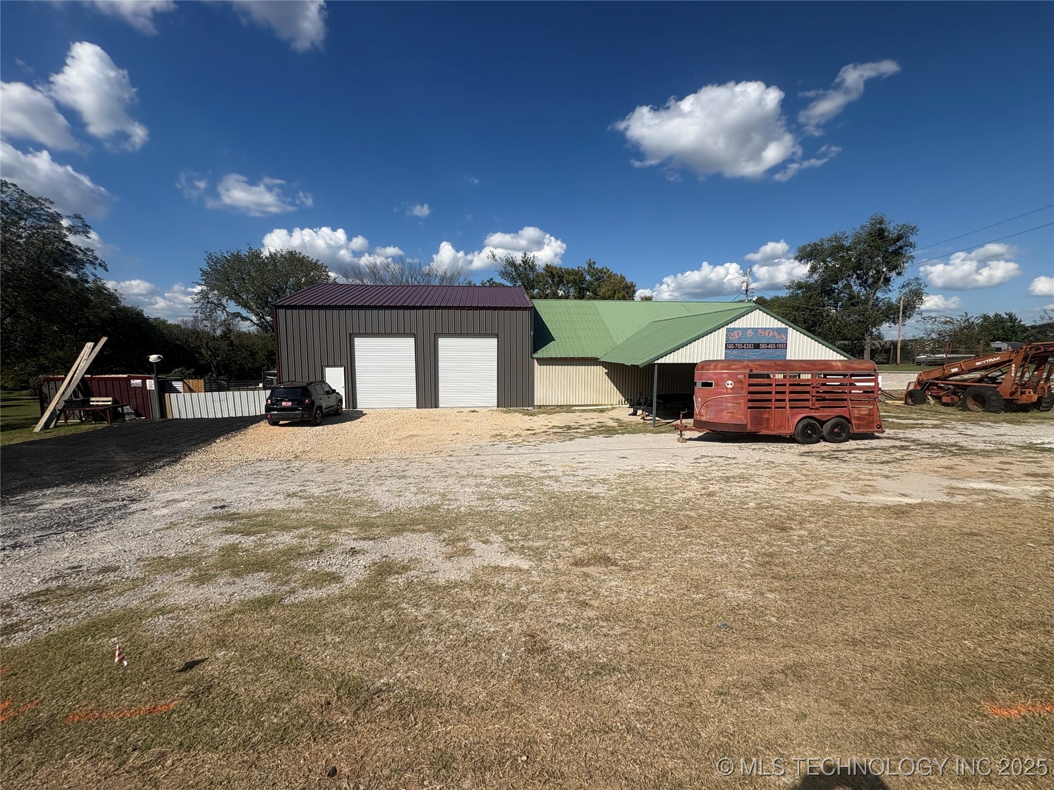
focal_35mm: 14
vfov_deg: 85.7
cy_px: 395
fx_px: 426
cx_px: 527
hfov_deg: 102.1
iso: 50
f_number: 2.2
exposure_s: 1/3906
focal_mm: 2.22
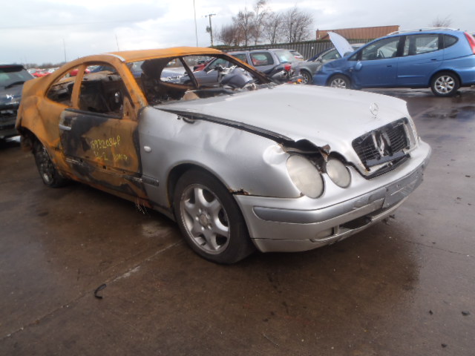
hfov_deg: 63.4
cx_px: 238
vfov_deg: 49.7
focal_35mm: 28
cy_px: 178
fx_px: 384
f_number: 4.5
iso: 80
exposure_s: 1/100
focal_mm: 5
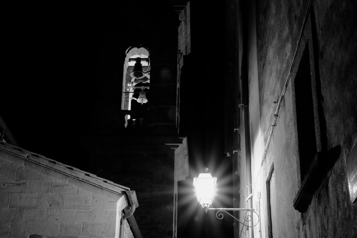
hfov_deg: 32.9
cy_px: 119
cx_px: 178
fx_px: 605
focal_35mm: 61
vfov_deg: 22.3
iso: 800
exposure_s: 7.5
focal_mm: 40.7
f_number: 20
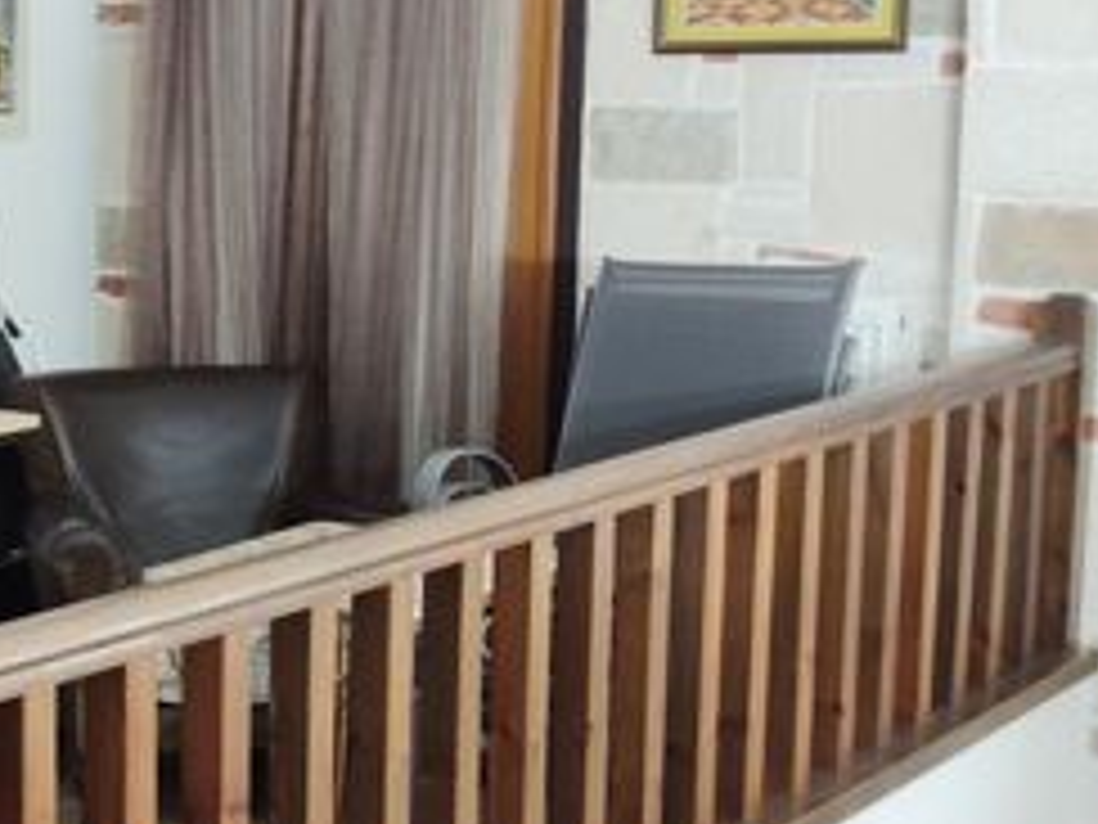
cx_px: -268
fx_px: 2569
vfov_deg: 18.2
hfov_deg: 22.0
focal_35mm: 81
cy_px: 428
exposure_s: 1/33.3
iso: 694
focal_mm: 4.22
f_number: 1.8
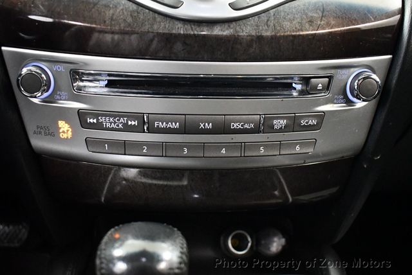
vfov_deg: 36.9
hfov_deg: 53.1
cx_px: 206
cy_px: 138
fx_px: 412
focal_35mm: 36
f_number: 3.5
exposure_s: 1/60
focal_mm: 18
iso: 8000
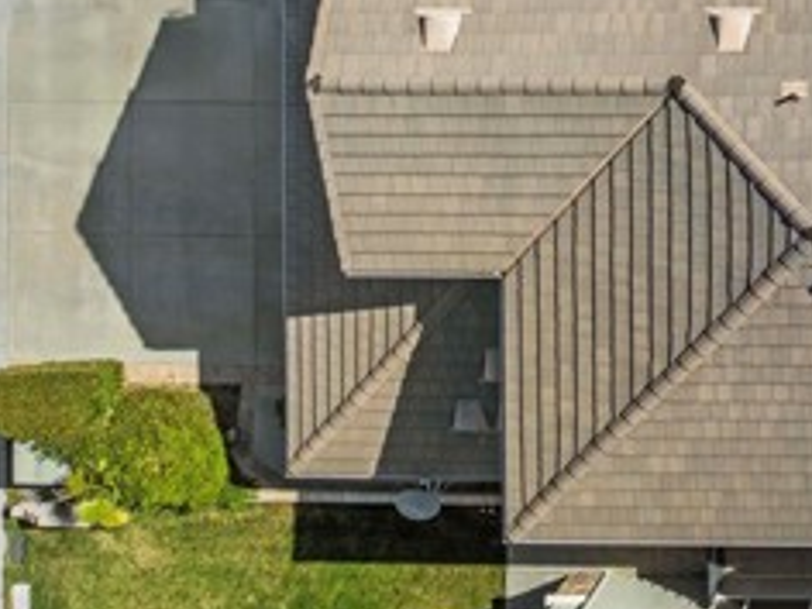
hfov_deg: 26.5
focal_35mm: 65
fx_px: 1525
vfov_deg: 21.7
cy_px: -15
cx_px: 970
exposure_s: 1/800
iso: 100
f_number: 4.5
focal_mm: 12.29
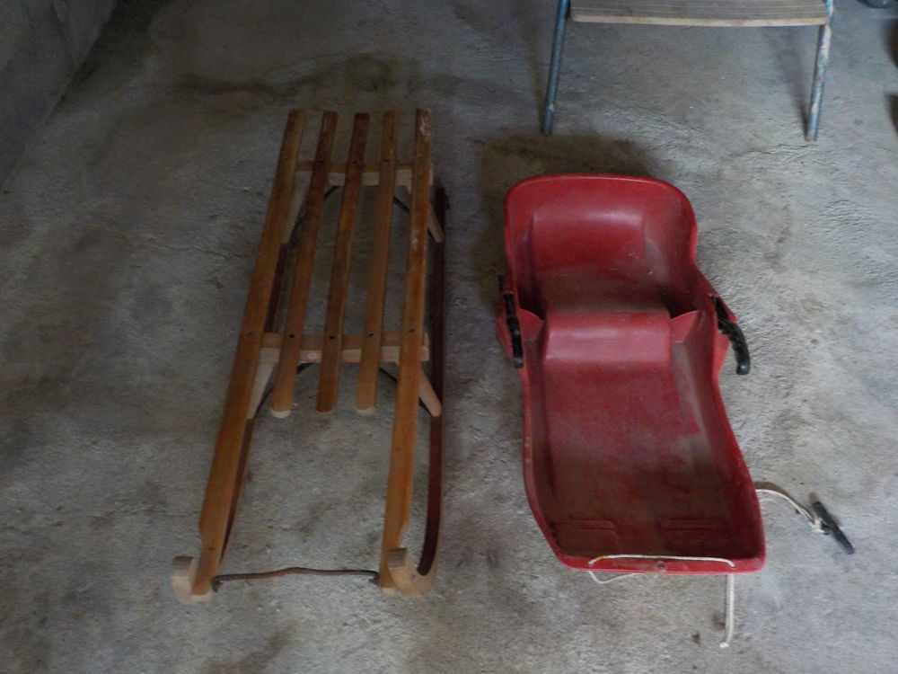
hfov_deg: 60.0
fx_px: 778
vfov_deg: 46.8
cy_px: 337
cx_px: 449
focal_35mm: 30
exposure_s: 1/15
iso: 400
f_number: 3.3
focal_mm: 4.1
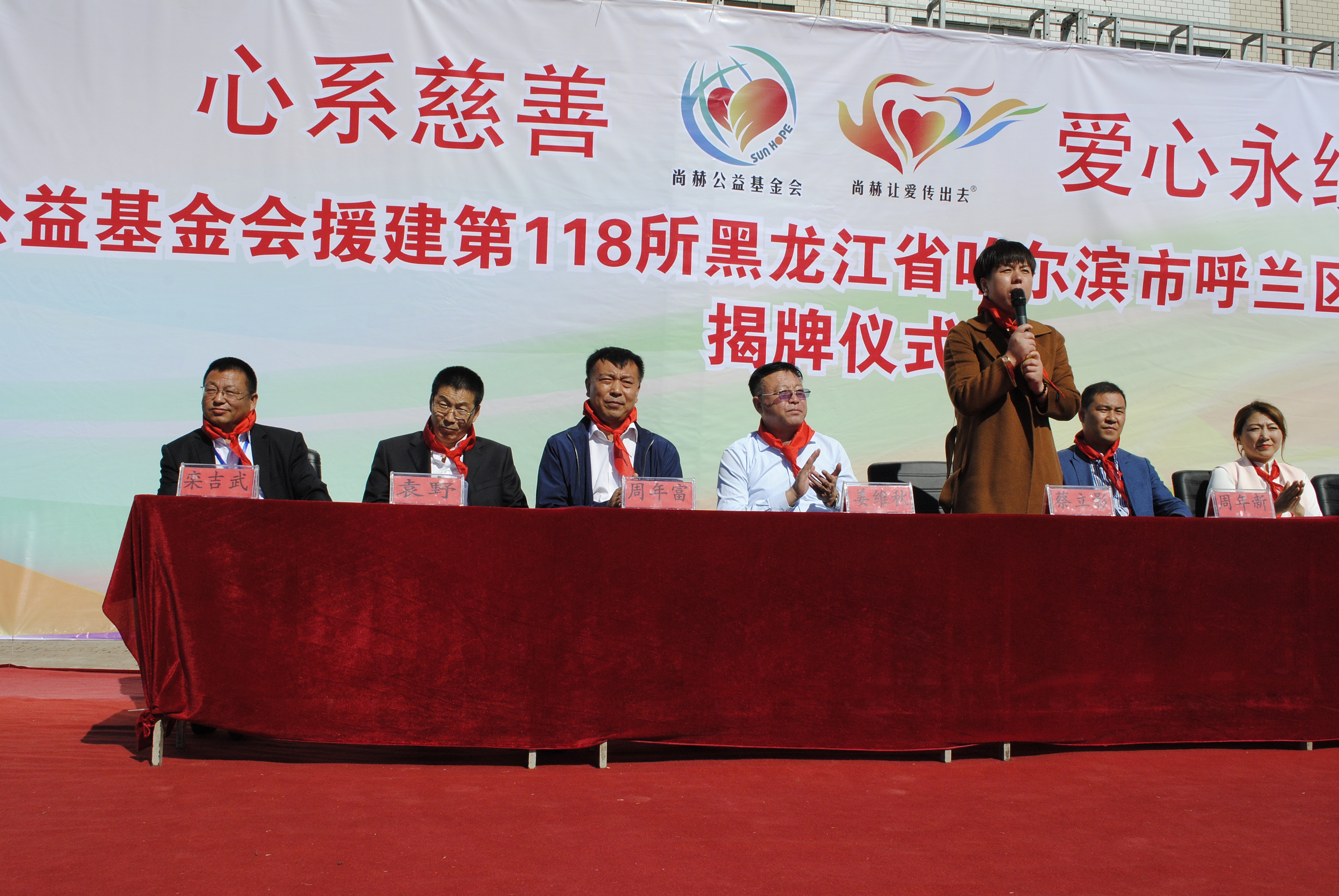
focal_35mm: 36
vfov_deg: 37.0
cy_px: 448
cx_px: 670
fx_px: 1341
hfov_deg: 53.1
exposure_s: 1/800
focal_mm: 24
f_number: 14
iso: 400
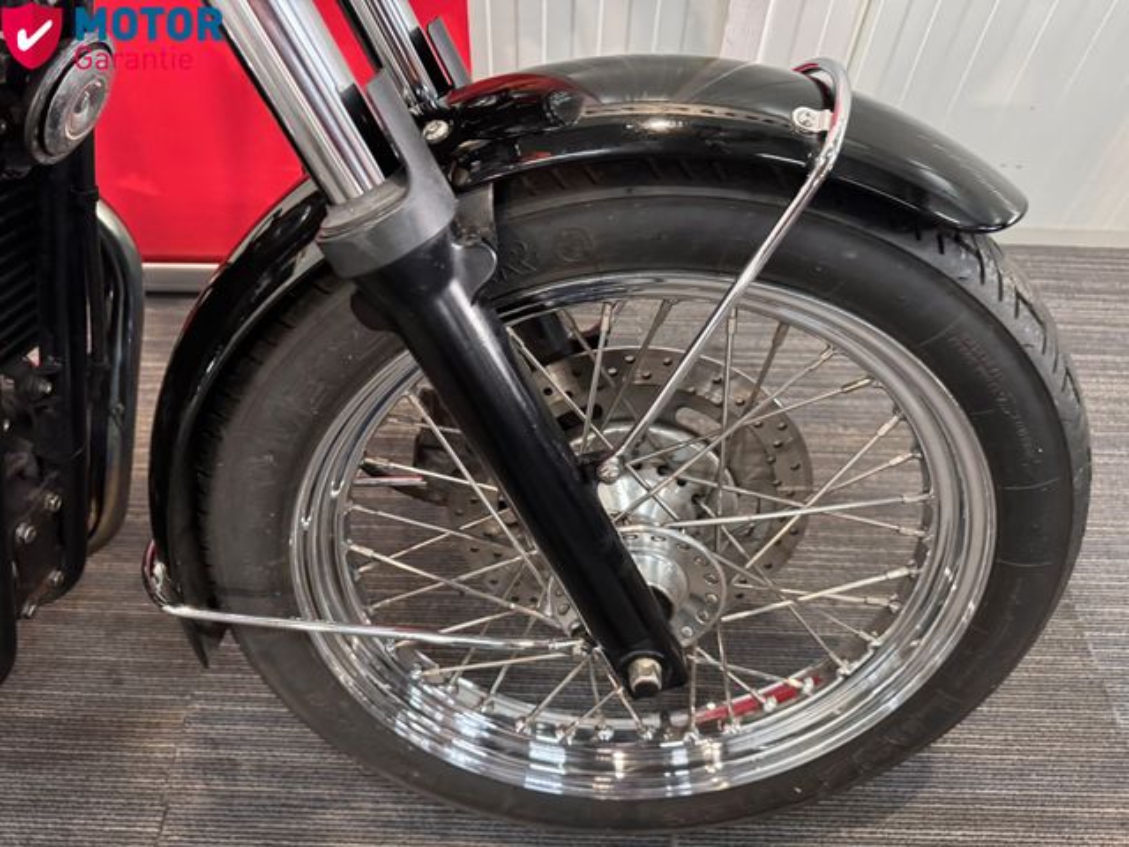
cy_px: 424
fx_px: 783
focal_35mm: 24
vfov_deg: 56.8
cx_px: 564
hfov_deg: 71.6
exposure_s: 1/33
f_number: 1.78
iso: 640
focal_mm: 6.76
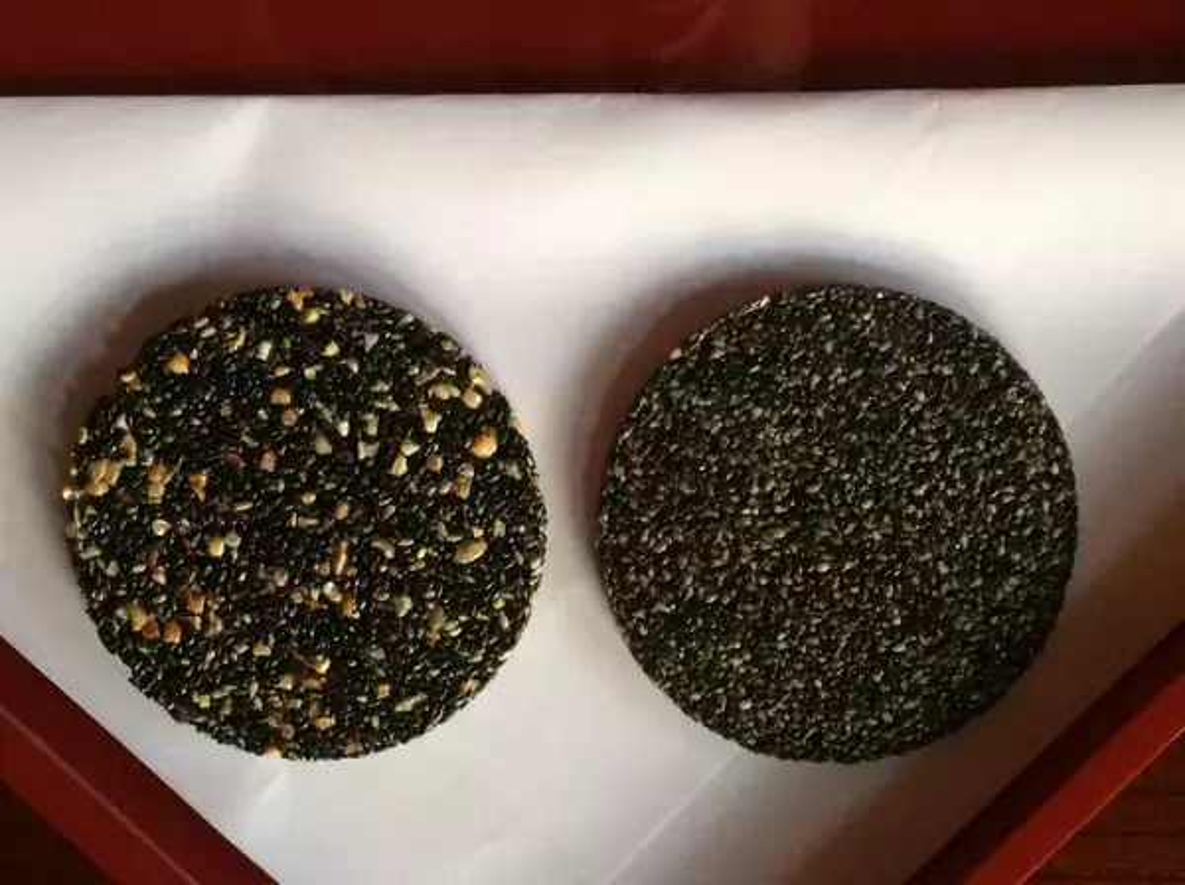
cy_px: 442
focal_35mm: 29
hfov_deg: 61.7
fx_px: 991
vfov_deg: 48.1
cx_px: 592
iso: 320
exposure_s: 1/30
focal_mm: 4.15
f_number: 2.2
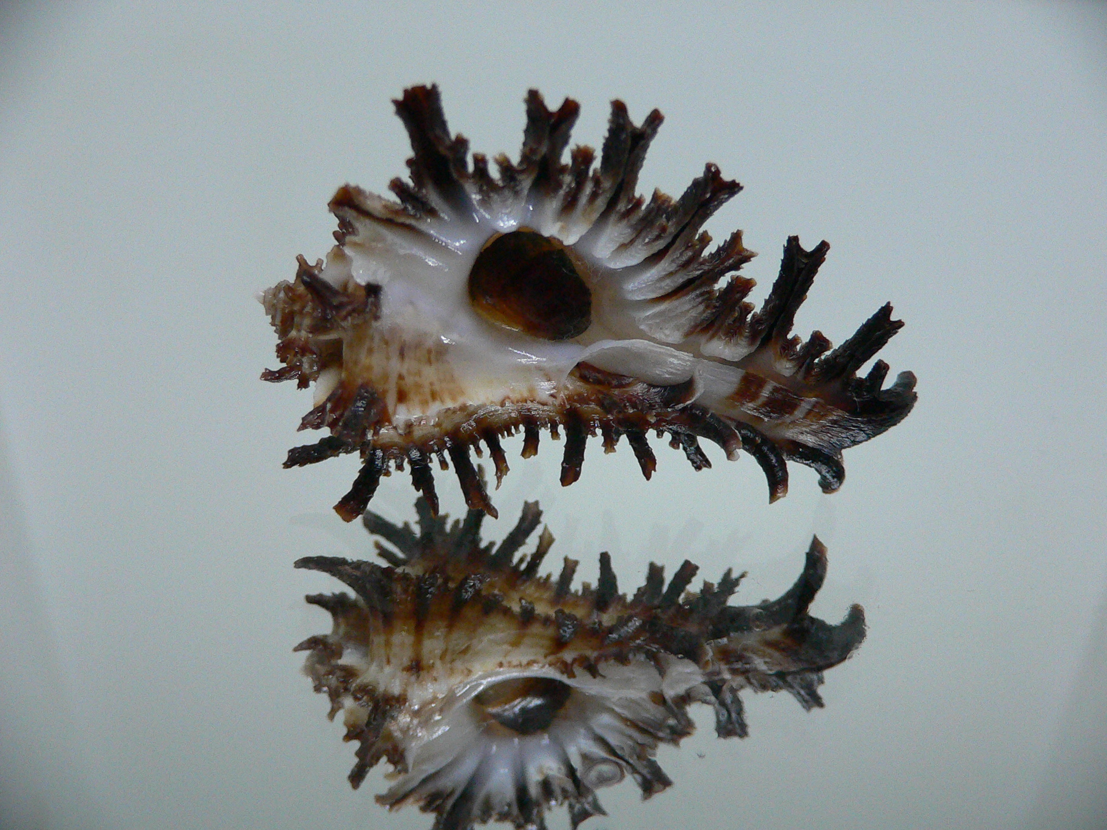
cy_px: 415
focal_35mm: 35
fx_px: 1119
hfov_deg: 52.6
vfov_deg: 40.7
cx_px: 554
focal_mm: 4.6
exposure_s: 1/50
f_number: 2.8
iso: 200
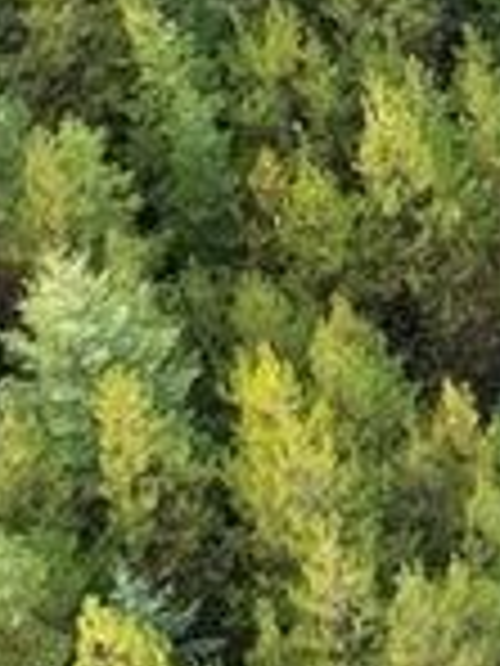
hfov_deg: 6.1
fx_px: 4275
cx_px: 1534
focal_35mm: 222
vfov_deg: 8.4
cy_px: -738
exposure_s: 1/200
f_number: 1.7
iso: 100
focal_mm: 6.72
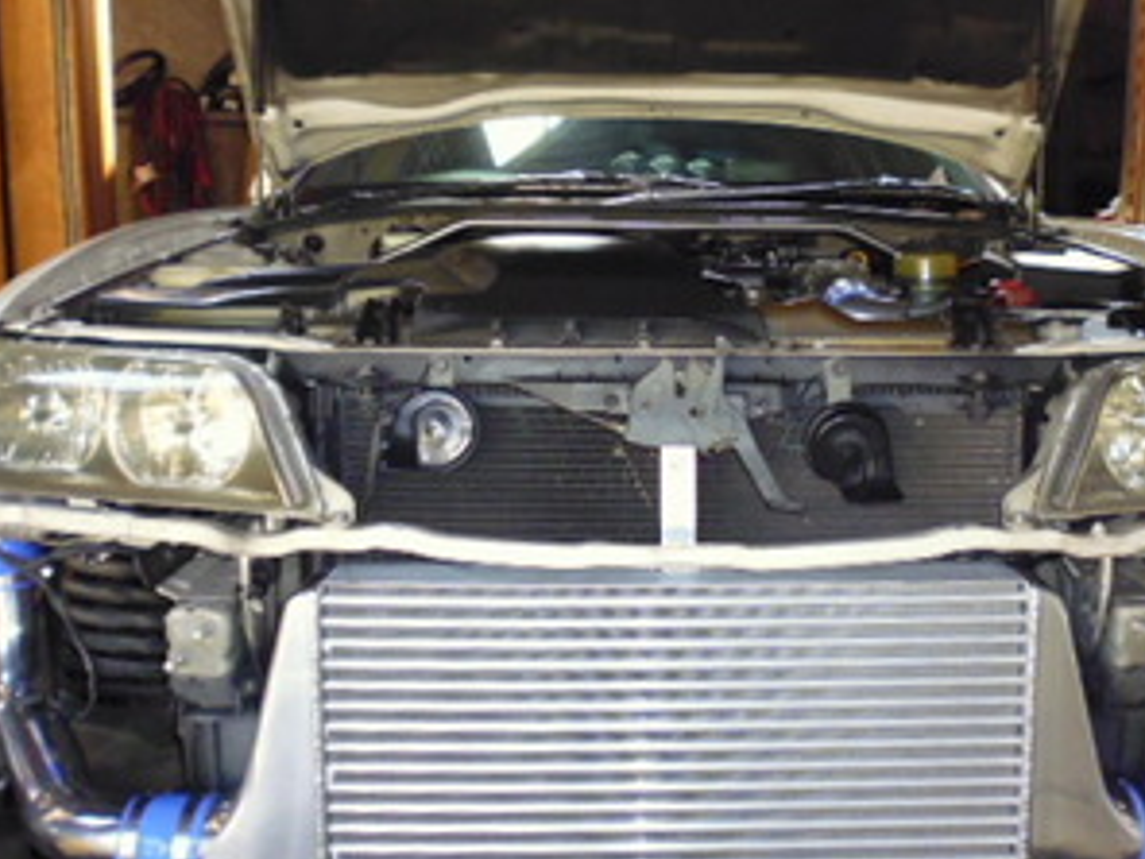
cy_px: 358
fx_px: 1125
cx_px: 654
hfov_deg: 53.8
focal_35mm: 34
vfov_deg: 41.7
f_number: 2.8
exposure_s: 1/60
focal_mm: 4.3
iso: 400
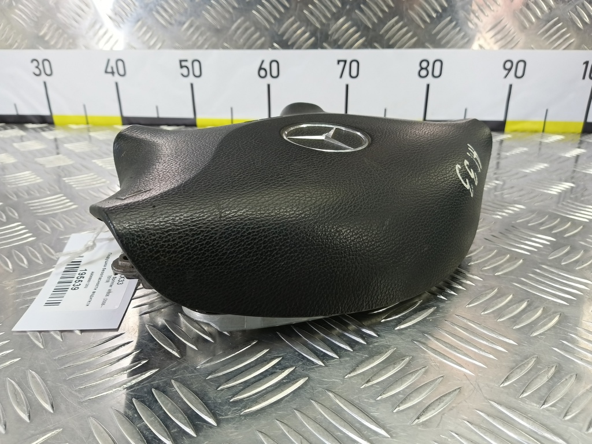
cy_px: 222
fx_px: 393
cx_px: 296
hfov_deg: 73.9
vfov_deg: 58.9
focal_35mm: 23
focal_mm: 4.11
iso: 170
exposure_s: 1/50
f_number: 1.6
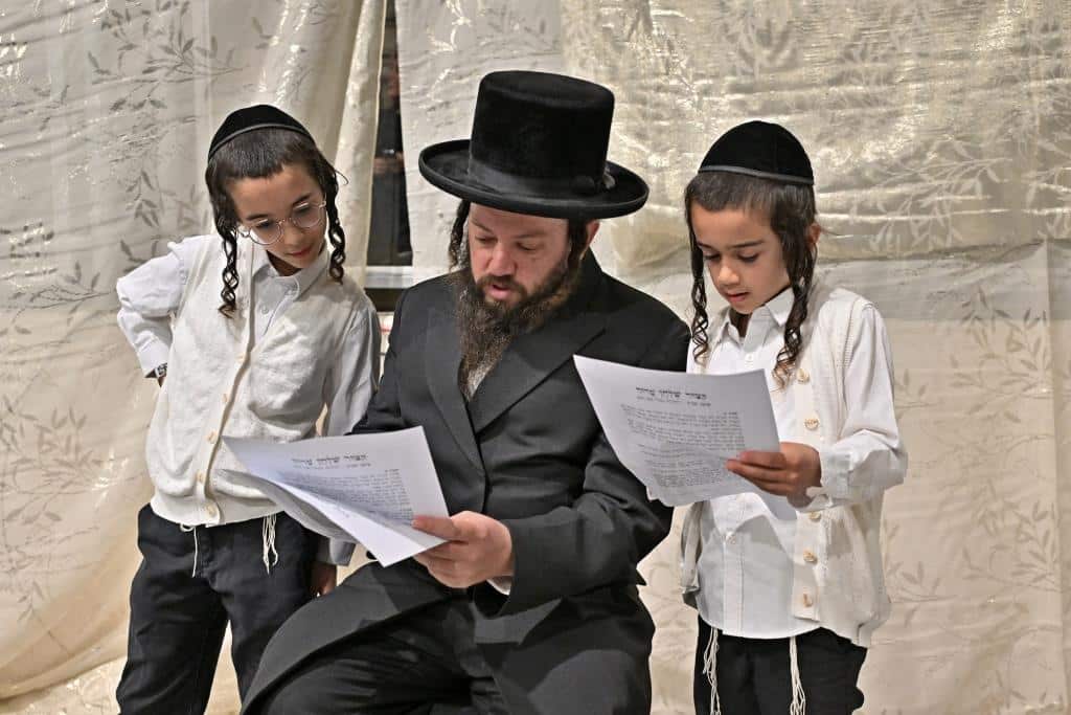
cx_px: 536
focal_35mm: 34
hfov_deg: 55.8
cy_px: 358
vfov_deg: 38.9
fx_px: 1012
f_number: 4
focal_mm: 34
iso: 1600
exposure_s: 1/160
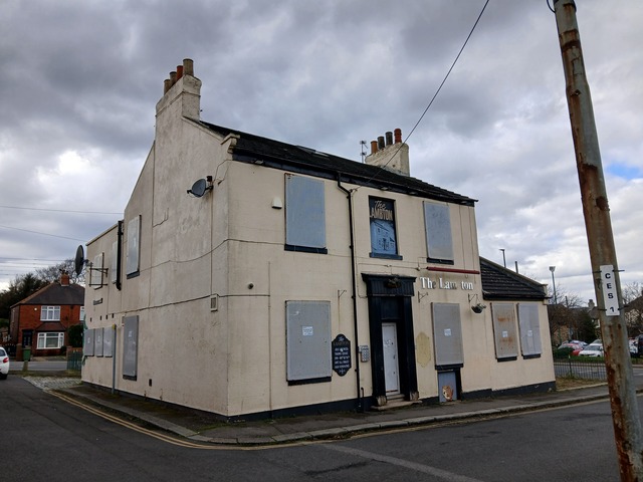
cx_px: 322
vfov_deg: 53.1
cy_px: 241
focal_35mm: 26
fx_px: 483
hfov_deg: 67.3
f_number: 1.8
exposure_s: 1/330
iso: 20
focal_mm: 3.98
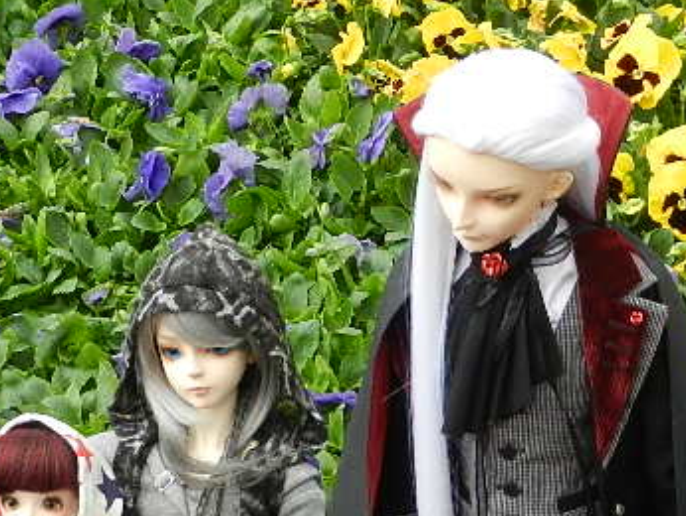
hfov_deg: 14.8
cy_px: 314
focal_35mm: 133
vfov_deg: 11.2
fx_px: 2638
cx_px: 165
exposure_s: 1/320
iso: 160
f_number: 4.2
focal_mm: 8.2
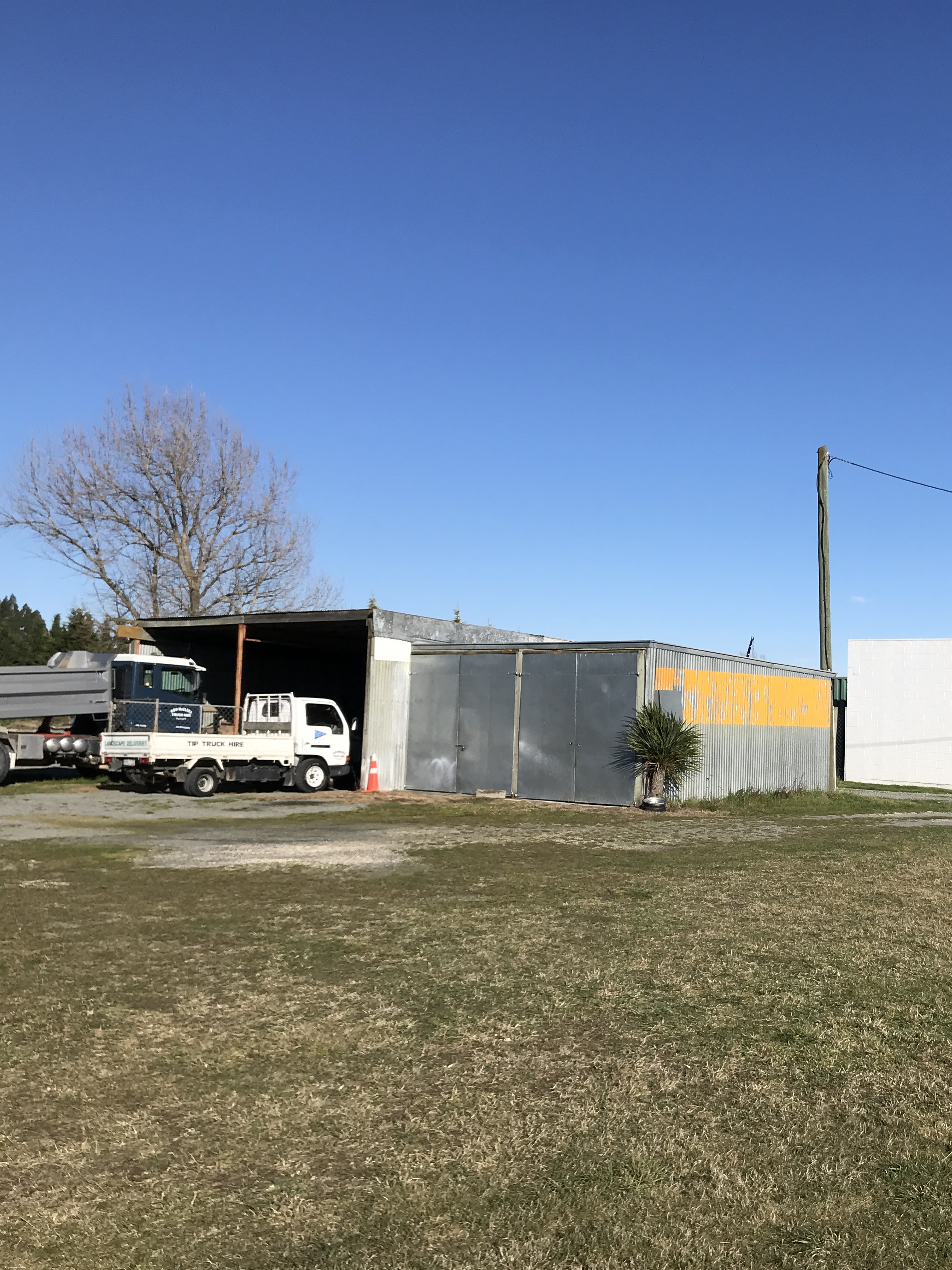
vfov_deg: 49.0
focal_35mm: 38
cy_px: 641
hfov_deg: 36.8
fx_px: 1394
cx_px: 712
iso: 20
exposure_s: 1/3425
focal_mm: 3.99
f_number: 1.8
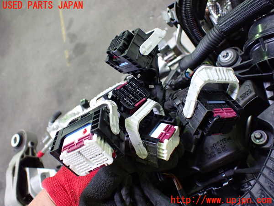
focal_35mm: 30
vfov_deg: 46.8
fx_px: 237
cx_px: 137
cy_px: 103
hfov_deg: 60.0
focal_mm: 5.4
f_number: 2.3
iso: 800
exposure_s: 1/80
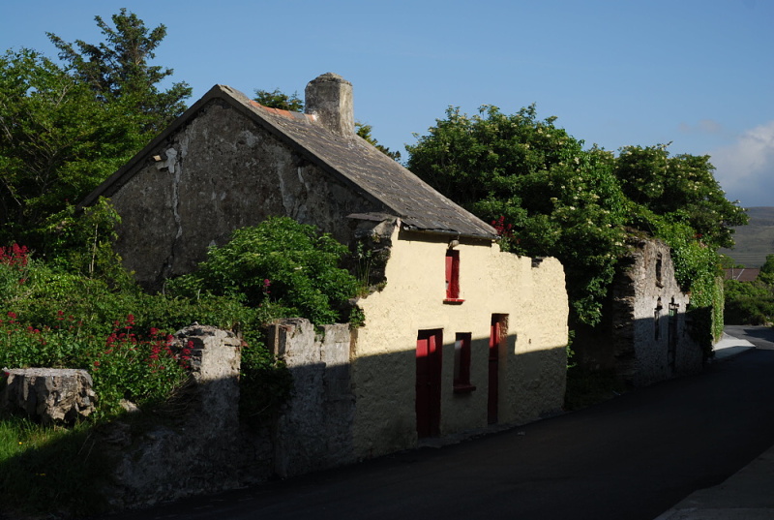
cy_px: 260
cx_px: 387
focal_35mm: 66
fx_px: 1422
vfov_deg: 20.7
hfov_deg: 30.5
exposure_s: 1/640
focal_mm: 44
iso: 100
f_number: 7.1
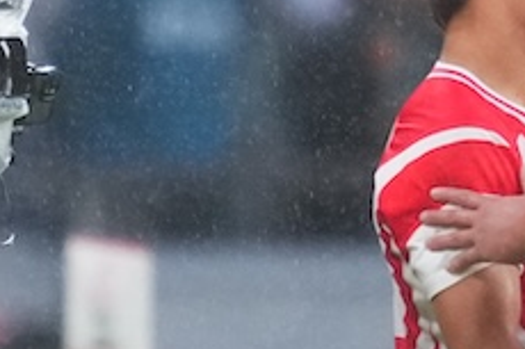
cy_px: 277
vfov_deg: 0.3
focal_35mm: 4668
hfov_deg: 0.4
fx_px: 68024
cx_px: -445
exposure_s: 1/500
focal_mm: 560
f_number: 4
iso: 2500
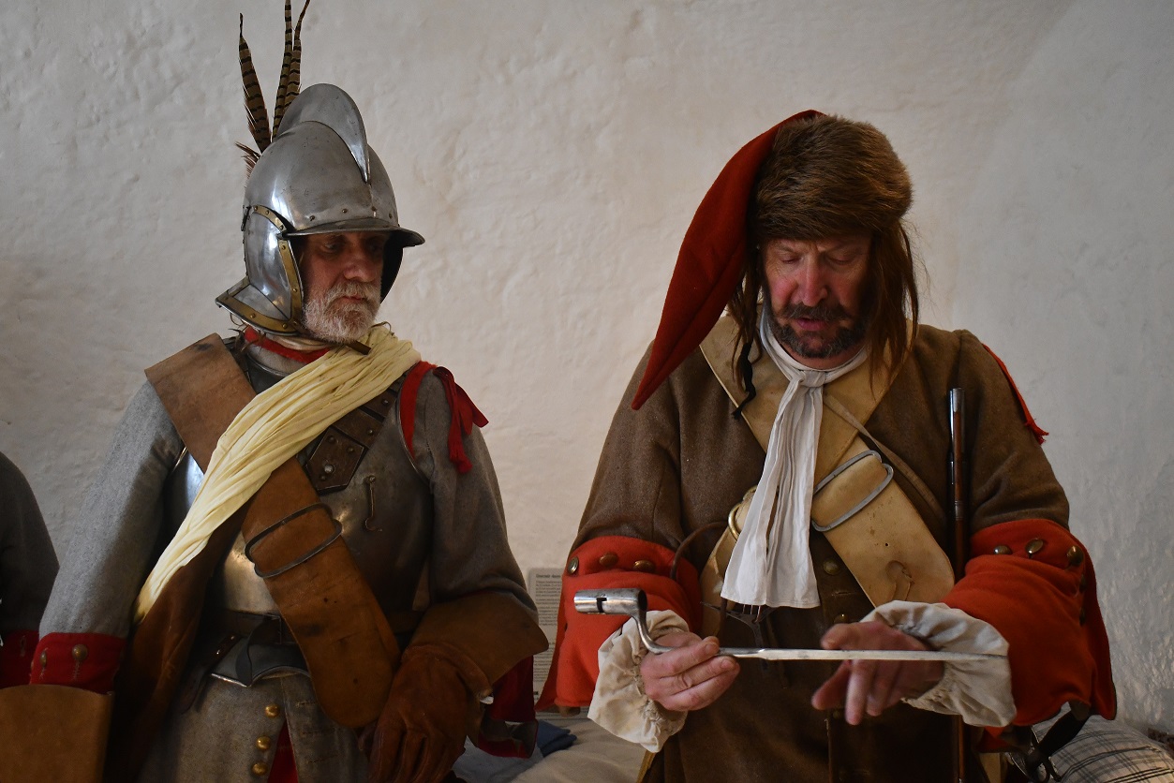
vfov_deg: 26.5
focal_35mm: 51
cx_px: 587
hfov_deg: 38.9
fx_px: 1663
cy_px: 392
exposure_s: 1/100
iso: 2500
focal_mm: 34
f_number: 4.8
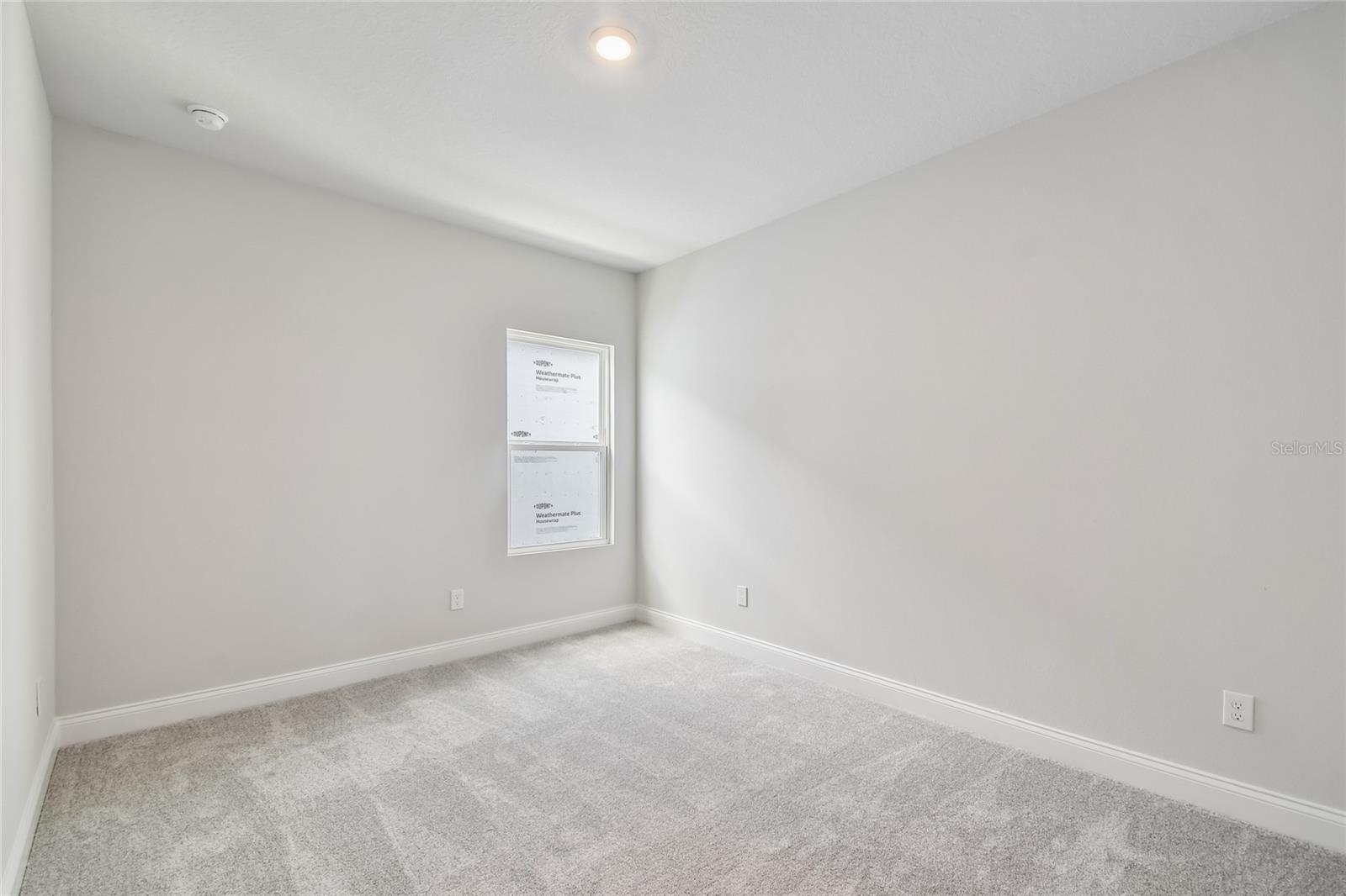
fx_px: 561
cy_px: 448
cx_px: 673
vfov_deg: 77.3
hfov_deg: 100.4
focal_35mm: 15
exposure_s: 1/20
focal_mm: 10
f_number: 7.1
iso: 100
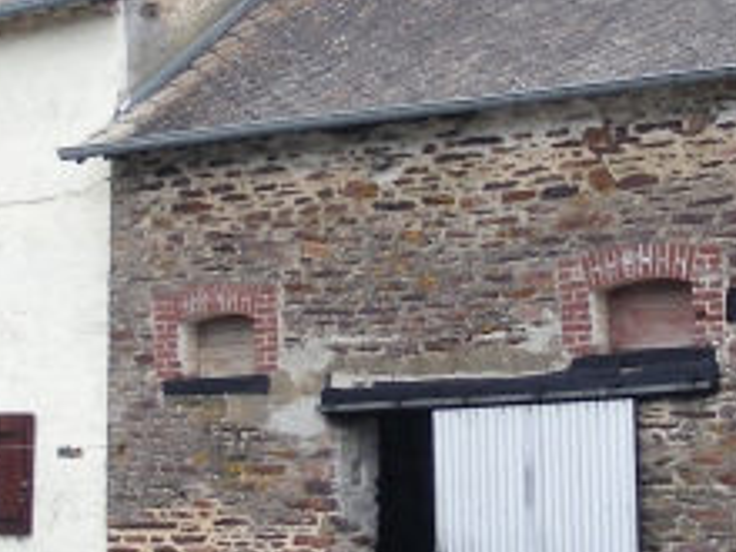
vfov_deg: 12.6
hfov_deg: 16.7
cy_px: 231
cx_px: 365
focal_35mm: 118
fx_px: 2509
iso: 67
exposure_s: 1/30
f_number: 3.5
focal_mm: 6.3
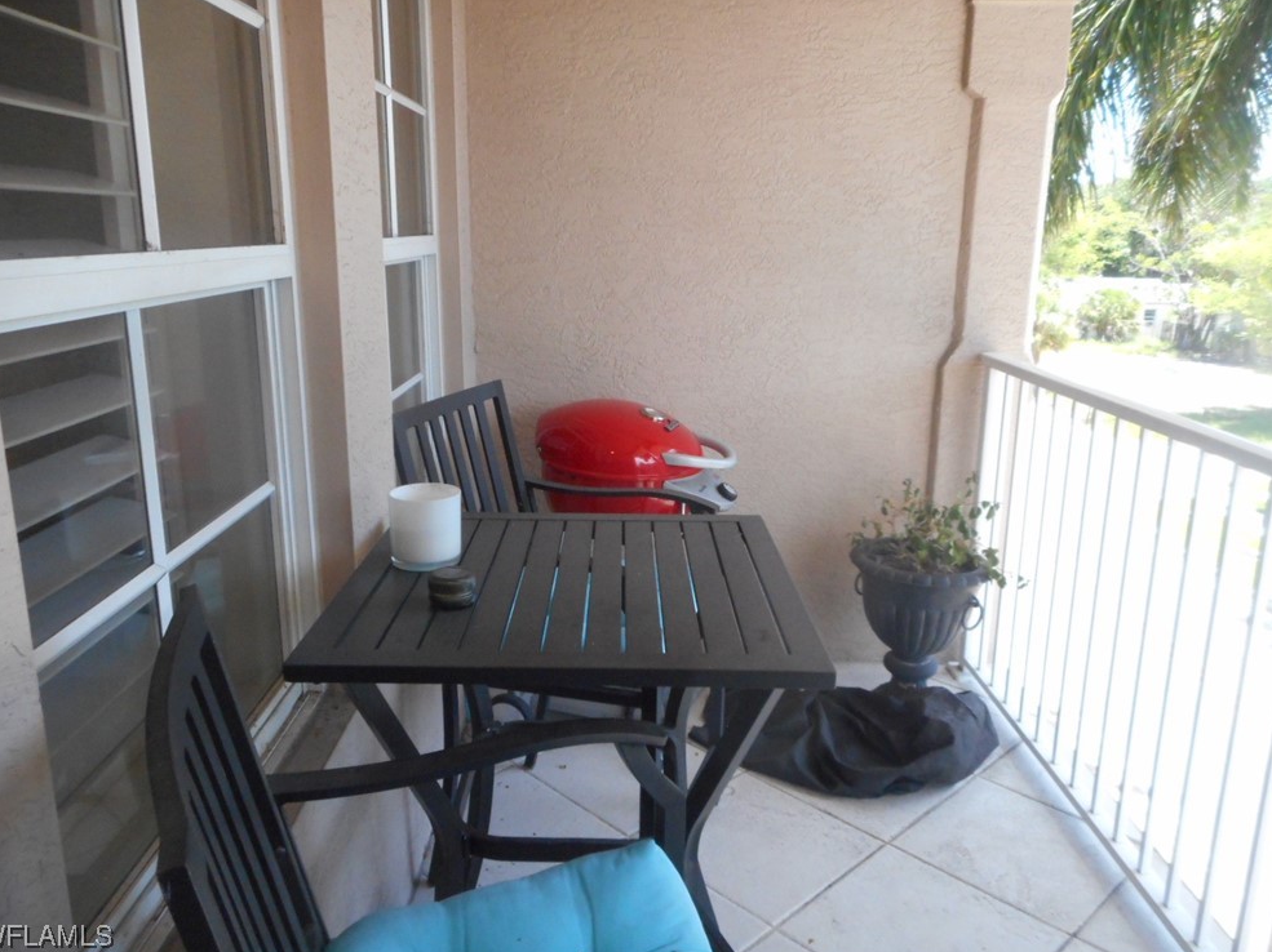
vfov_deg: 53.0
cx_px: 616
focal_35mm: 26
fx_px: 955
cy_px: 470
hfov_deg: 67.3
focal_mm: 4.5
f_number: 3.7
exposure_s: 1/250
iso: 450
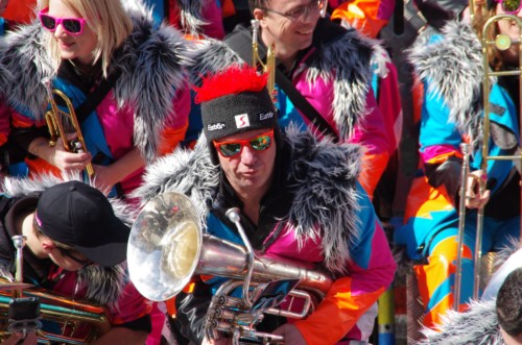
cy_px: 172
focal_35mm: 300
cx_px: 261
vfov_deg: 4.6
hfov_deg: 6.9
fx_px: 4340
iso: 200
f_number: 10
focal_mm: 200
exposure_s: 1/250
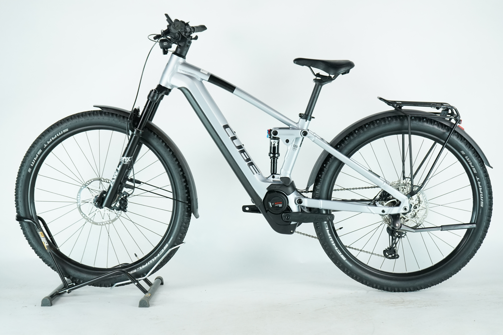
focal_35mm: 59
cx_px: 252
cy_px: 168
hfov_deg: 33.9
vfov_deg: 23.0
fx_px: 824
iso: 2500
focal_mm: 59
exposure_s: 1/200
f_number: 5.6
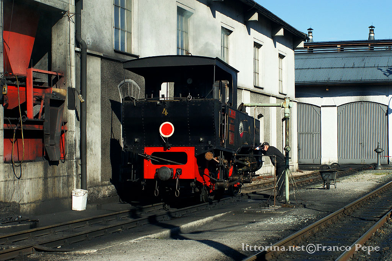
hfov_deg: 27.0
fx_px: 816
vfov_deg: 18.2
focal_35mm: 75
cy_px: 130
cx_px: 196
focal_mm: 50
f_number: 7.1
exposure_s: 1/500
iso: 200
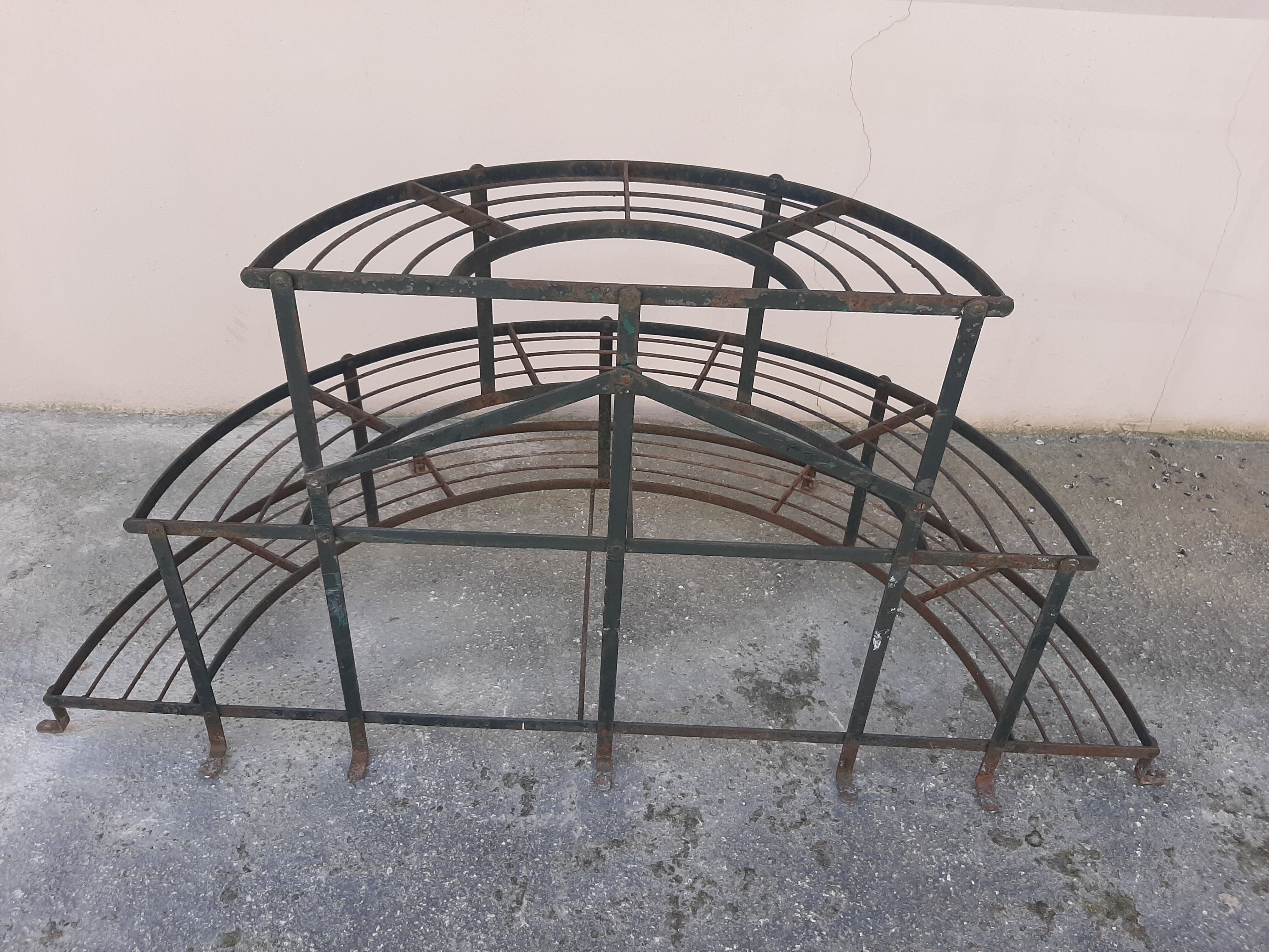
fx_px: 953
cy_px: 476
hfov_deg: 67.3
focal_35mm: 26
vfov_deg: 53.1
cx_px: 634
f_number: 1.7
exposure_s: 1/370
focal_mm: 3.93
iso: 40
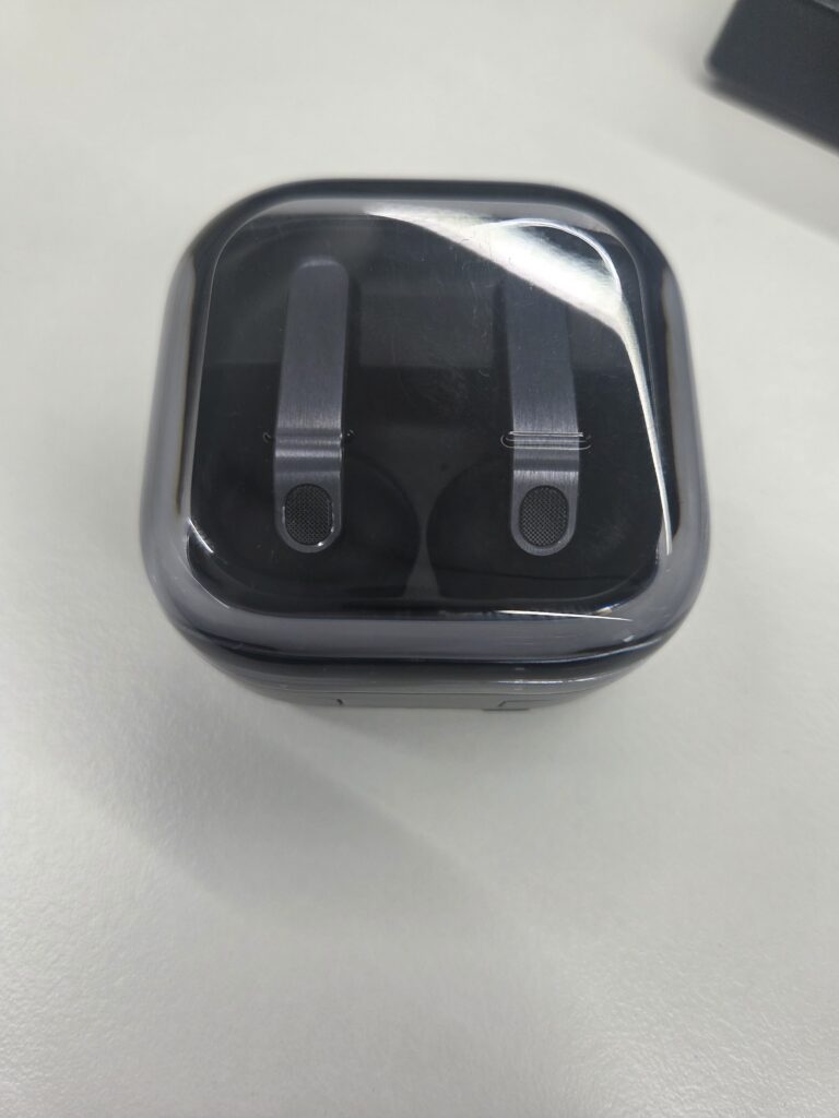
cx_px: 420
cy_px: 559
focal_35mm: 23
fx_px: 743
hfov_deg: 58.9
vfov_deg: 73.9
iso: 125
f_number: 1.8
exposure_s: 1/120
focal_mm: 5.4
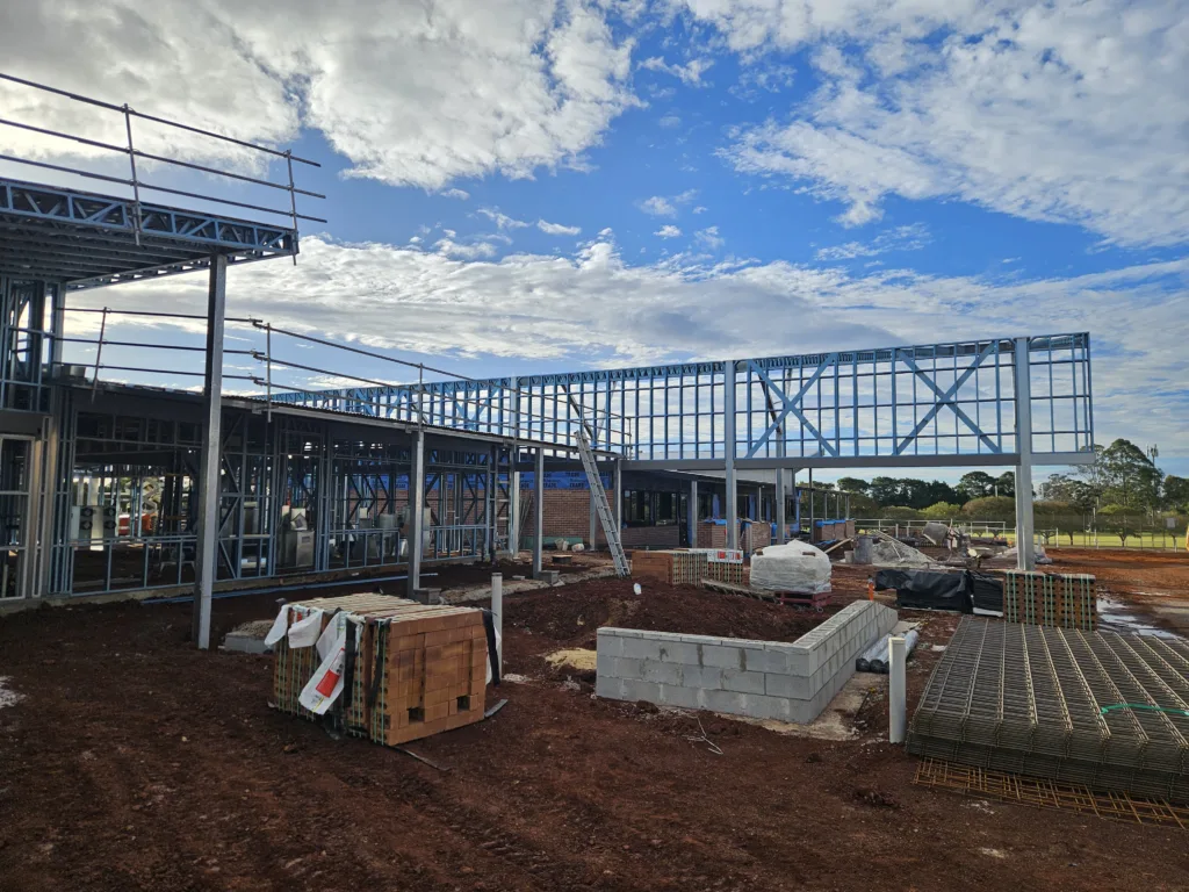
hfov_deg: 73.9
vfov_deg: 58.9
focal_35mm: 23
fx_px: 790
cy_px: 446
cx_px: 594
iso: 25
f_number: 1.8
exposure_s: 1/2607
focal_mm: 5.4
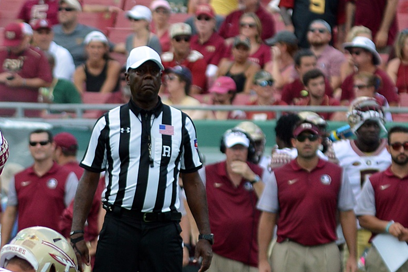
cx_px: 5
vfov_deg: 3.2
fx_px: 4871
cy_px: 260
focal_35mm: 430
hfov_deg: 4.8
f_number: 2.8
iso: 200
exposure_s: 1/800
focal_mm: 140
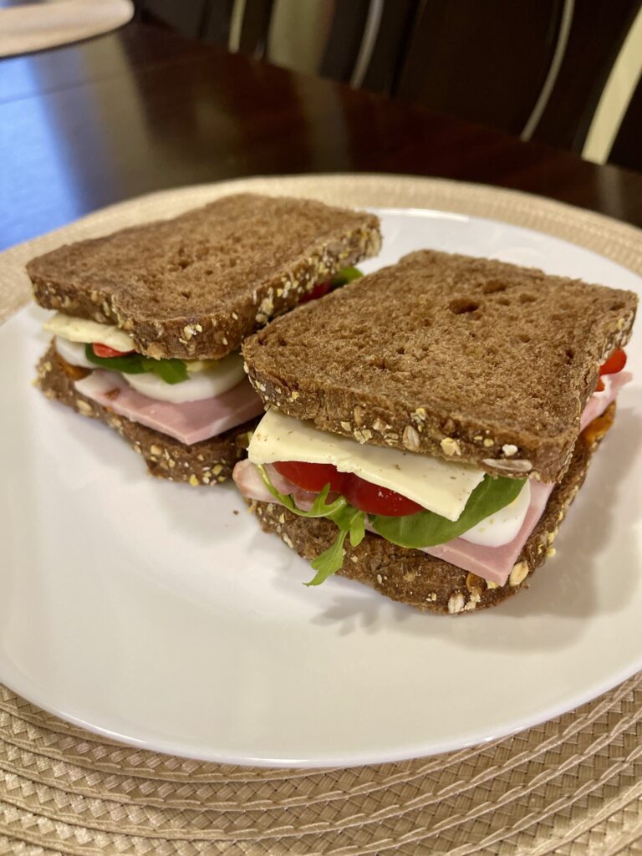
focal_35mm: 26
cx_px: 321
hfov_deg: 53.1
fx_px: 643
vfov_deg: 67.3
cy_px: 428
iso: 200
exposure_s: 1/50
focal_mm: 5.1
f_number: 1.6
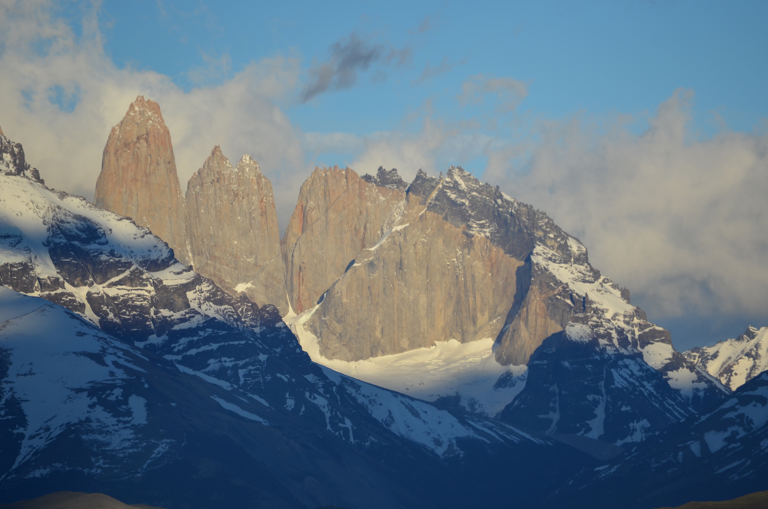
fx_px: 6387
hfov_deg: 6.9
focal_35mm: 300
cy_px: 254
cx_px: 384
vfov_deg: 4.6
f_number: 6.3
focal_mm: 200
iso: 200
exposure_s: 1/800
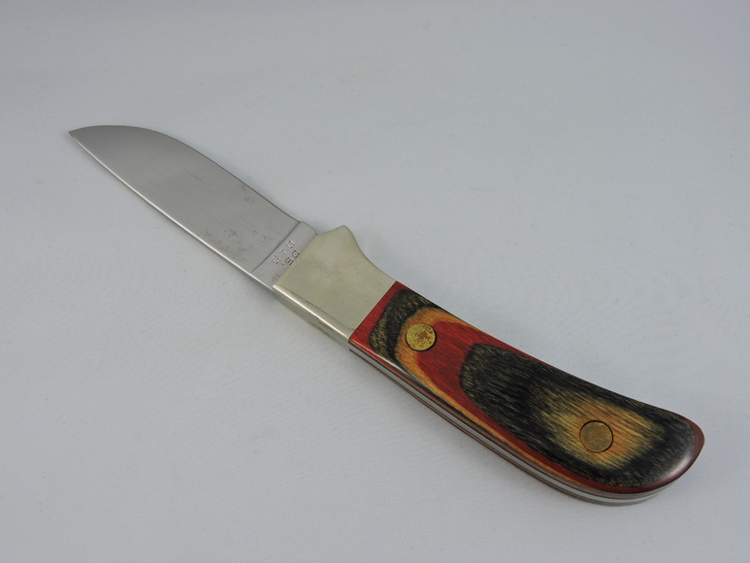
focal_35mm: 40
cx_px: 375
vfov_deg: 36.0
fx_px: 867
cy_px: 282
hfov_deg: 46.8
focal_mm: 7.2
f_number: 3.8
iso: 100
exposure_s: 1/60
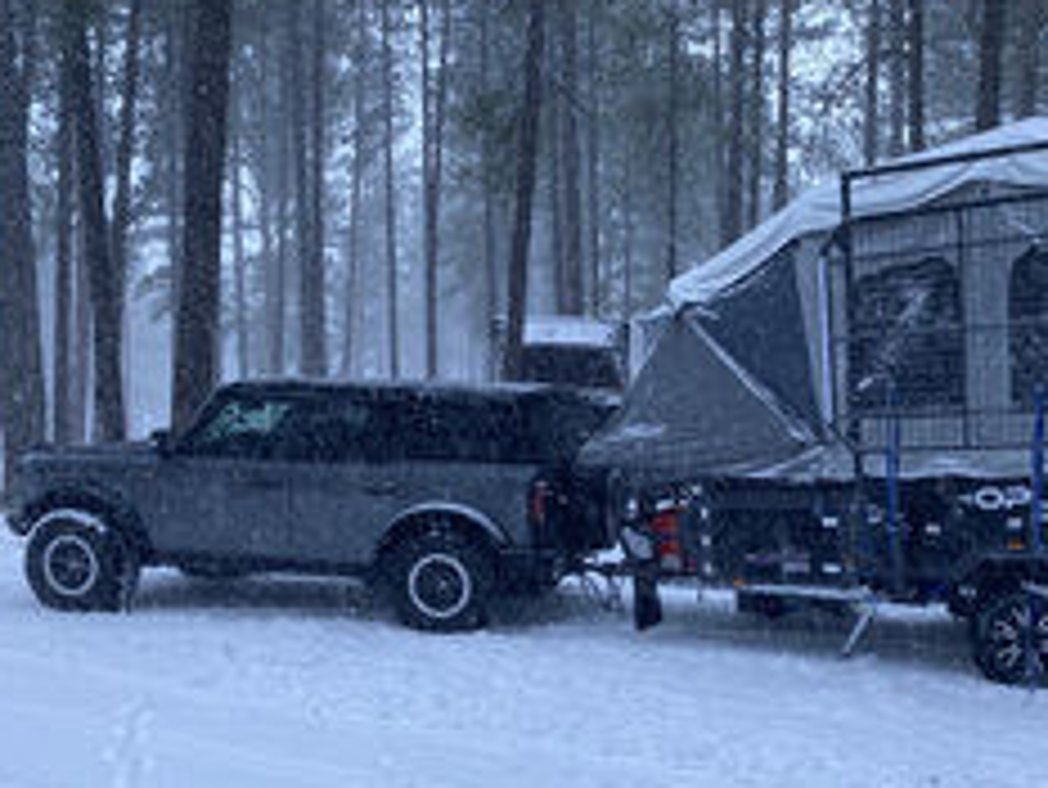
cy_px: 493
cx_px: 729
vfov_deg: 36.6
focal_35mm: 39
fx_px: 1181
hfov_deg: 46.8
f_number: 1.8
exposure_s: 1/105
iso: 125
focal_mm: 4.25
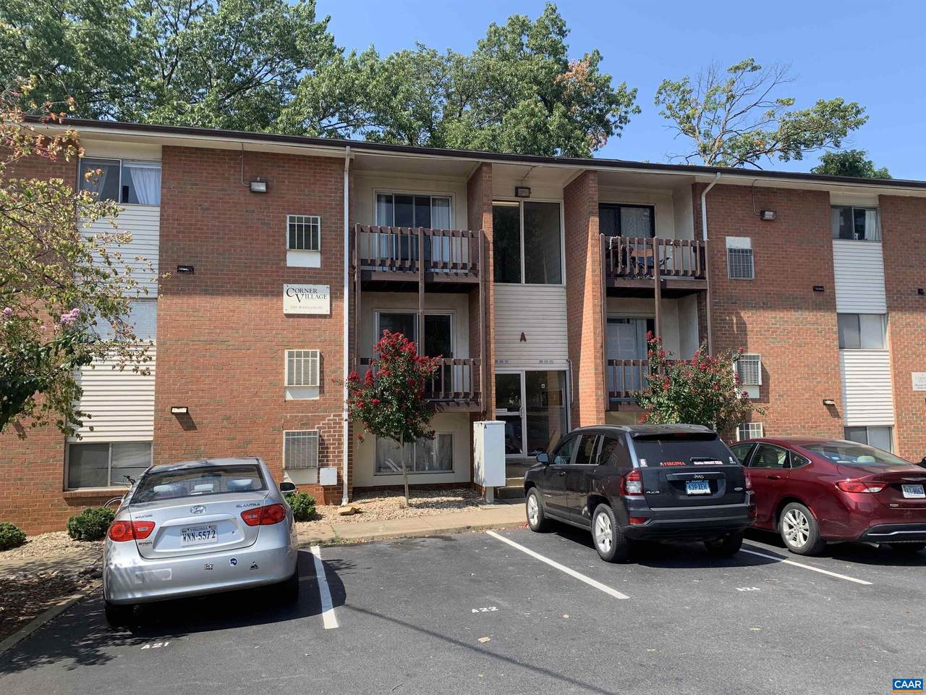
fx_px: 696
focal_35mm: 26
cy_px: 348
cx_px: 463
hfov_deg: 67.3
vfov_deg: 53.1
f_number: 1.8
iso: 25
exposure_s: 1/1054
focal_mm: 4.25
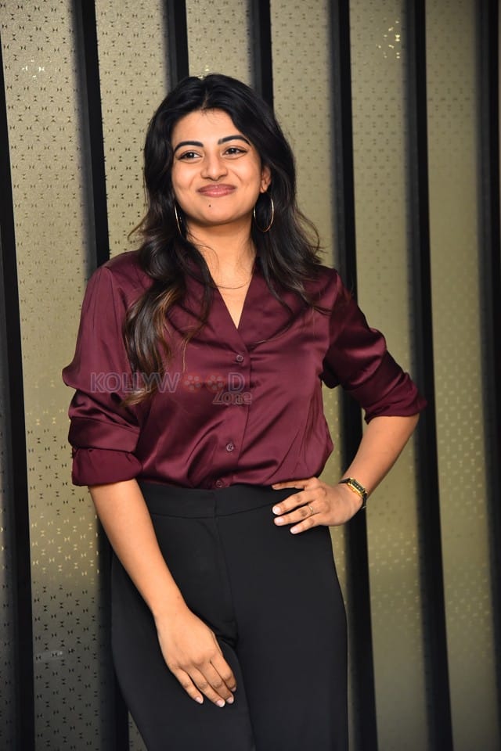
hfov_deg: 14.0
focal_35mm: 98
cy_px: 376
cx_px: 250
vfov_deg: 20.8
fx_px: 2046
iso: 1600
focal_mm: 98
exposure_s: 1/125
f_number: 4
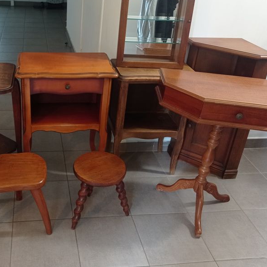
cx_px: 72
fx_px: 367
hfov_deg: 39.1
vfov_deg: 39.9
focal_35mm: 42
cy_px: 113
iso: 281
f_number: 1.79
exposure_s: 1/33.3
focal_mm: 4.74
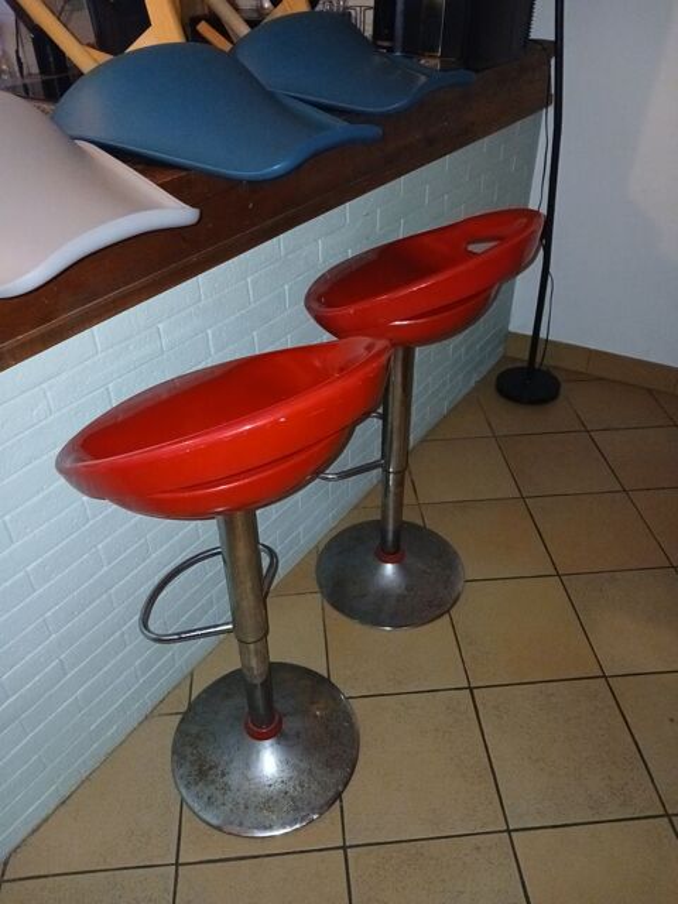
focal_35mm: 27
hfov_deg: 51.4
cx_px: 339
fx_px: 705
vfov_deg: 65.3
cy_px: 452
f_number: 1.8
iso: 500
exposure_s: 1/25
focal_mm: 3.98
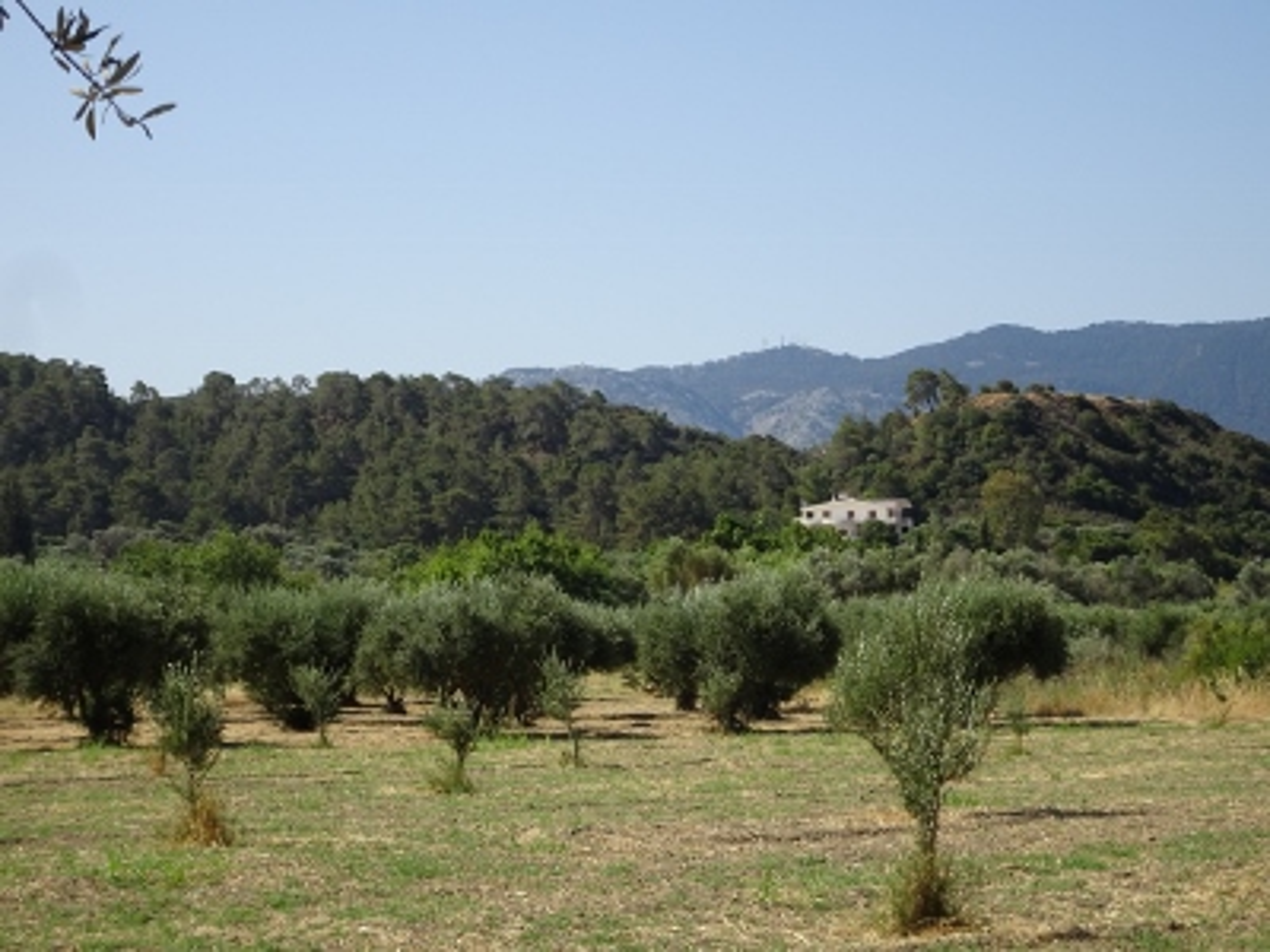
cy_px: 476
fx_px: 2752
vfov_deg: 19.6
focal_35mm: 75
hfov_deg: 26.0
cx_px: 635
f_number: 5
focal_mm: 12.87
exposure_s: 1/500
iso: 80
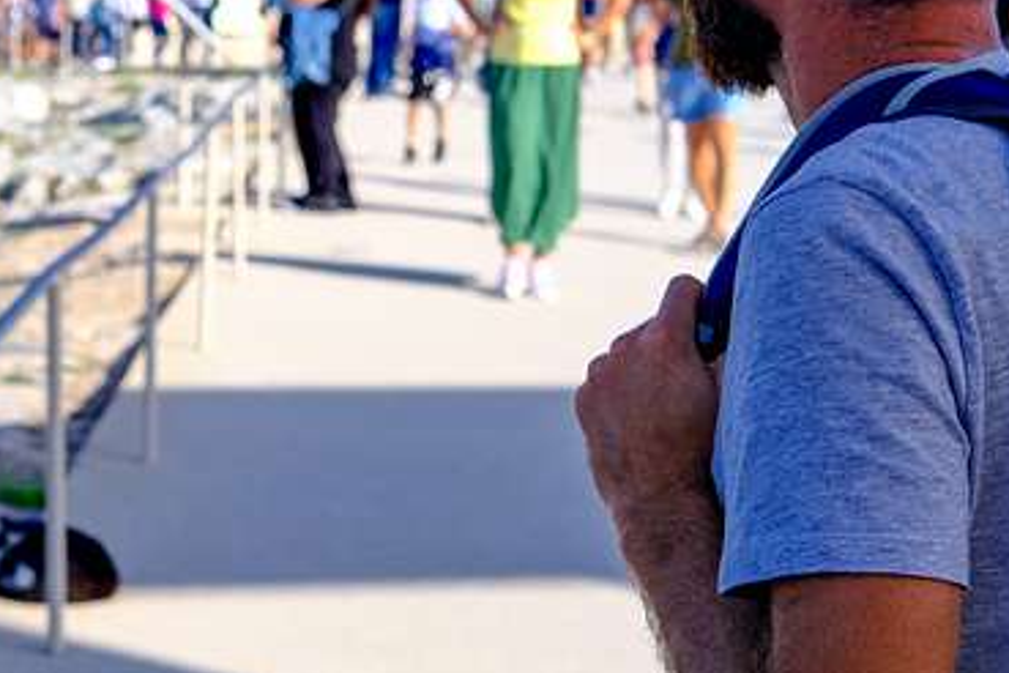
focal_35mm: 112
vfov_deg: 12.2
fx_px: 3139
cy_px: 222
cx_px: 118
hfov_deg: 18.0
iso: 160
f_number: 5
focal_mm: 35
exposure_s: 1/420
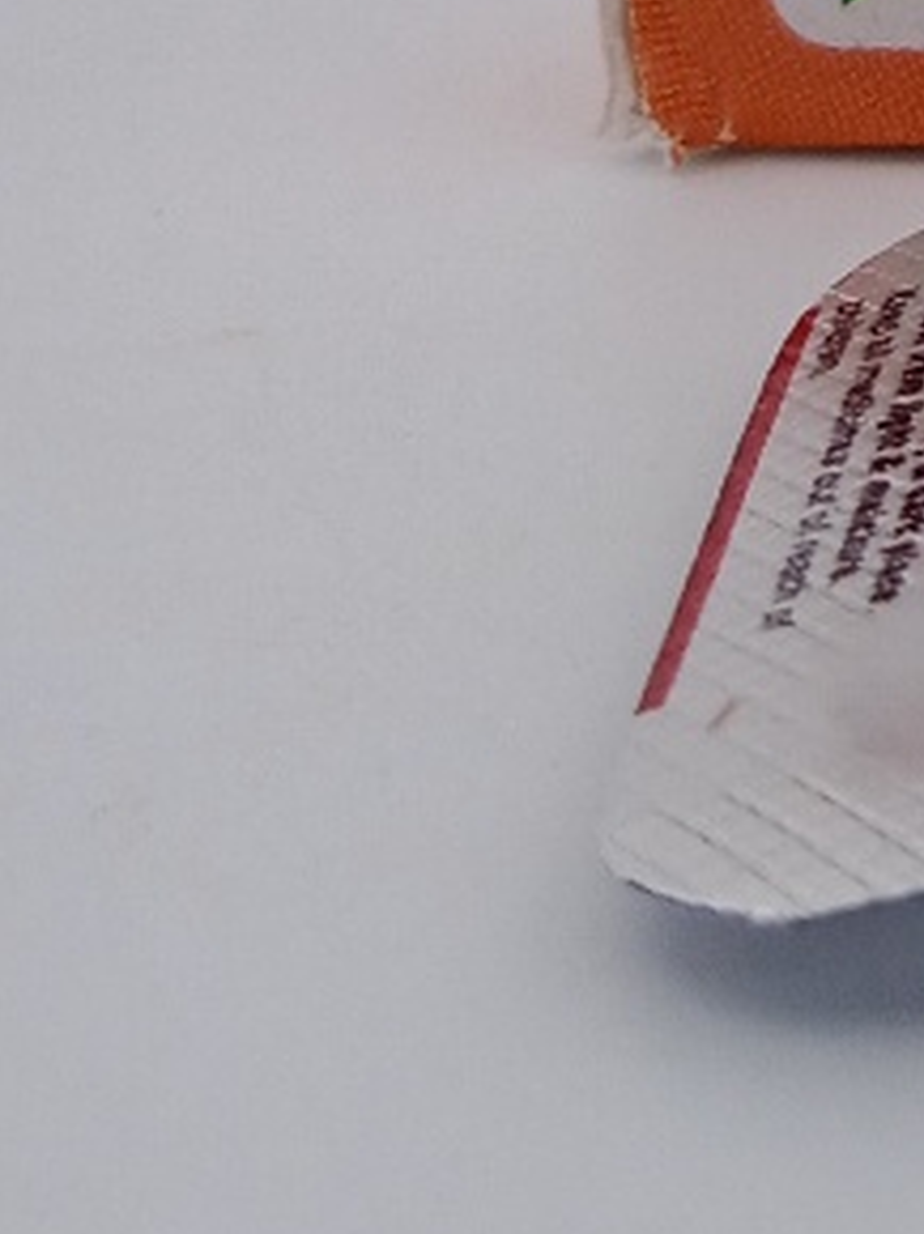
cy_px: -826
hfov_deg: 9.1
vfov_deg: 12.7
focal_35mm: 145
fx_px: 5168
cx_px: 2276
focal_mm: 3.43
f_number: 2.2
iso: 100
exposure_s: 1/159
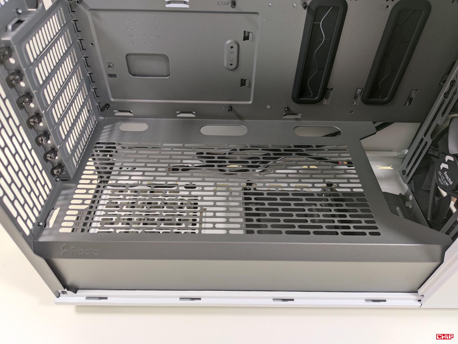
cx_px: 229
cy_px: 172
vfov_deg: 56.8
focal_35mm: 24
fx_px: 318
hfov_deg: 71.6
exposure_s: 1/17
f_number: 1.85
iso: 466
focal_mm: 6.78
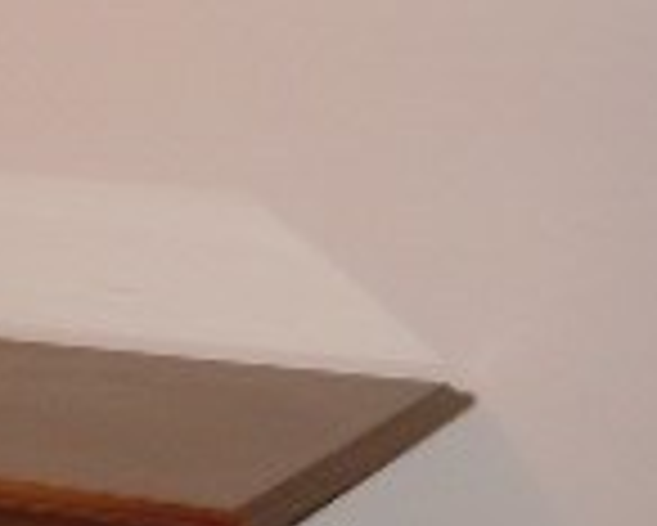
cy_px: 351
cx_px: -540
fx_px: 2491
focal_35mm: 128
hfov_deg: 13.4
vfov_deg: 12.1
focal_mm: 5.4
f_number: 3.5
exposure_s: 1/30
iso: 400
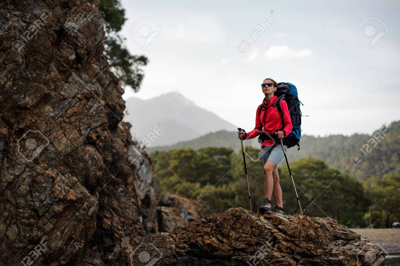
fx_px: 555
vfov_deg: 27.0
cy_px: 133
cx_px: 200
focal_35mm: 50
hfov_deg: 39.6
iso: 100
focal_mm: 50
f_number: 2.2
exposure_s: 1/3200
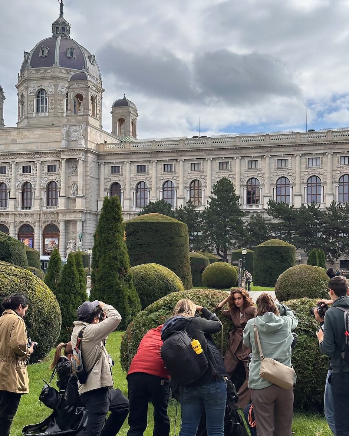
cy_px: 222
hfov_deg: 29.7
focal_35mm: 51
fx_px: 658
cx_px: 176
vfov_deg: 36.7
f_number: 1.78
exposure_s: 1/3472
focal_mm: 6.86
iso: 64
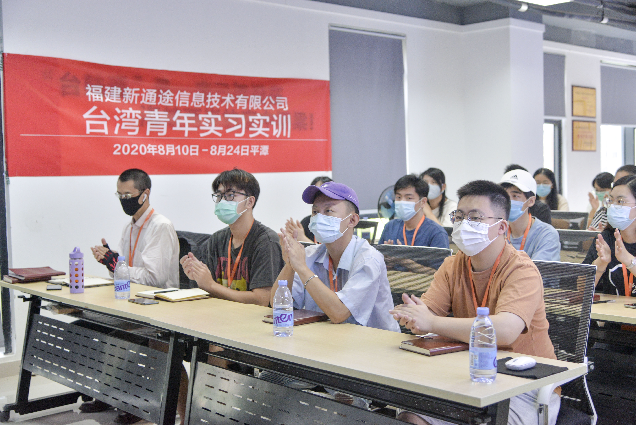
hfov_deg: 42.7
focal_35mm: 46
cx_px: 318
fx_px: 813
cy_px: 212
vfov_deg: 29.3
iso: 1250
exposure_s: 1/125
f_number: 4
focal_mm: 46
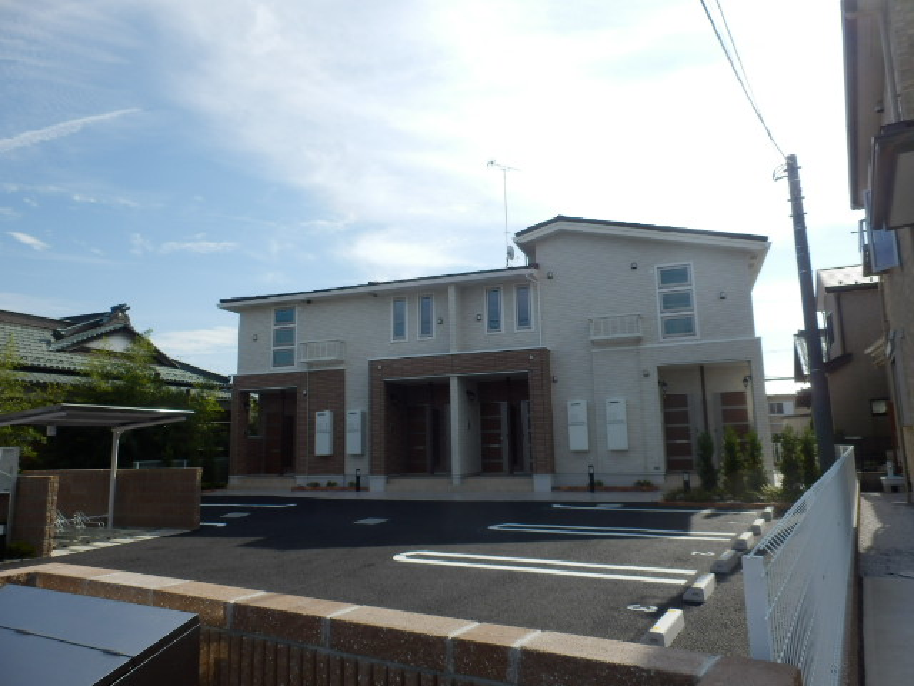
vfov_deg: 56.8
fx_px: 634
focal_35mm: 24
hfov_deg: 71.6
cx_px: 457
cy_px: 343
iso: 80
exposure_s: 1/200
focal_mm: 4.2
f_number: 7.9
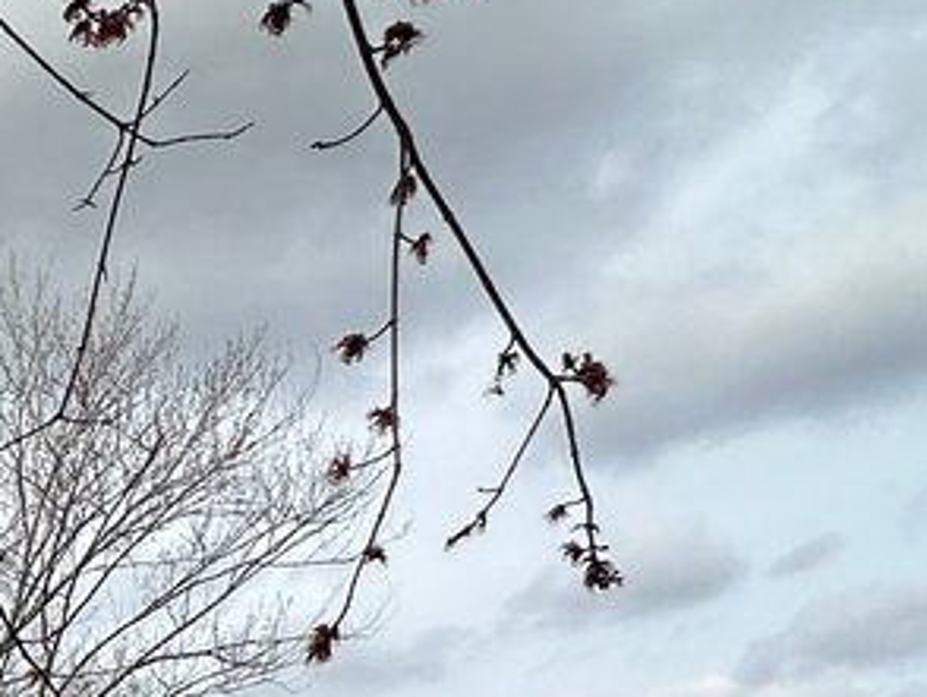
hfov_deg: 19.3
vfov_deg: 17.0
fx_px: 1930
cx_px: -806
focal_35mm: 72
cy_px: 1241
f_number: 2.2
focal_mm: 2.22
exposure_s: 1/2212
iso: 50
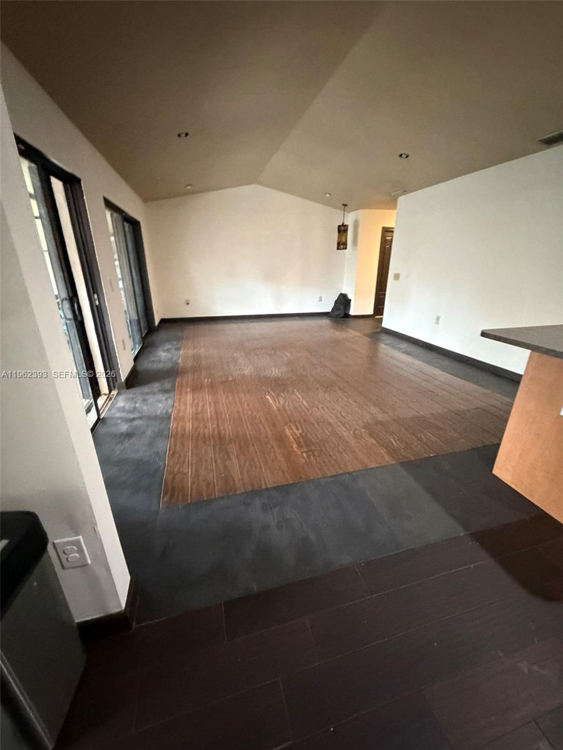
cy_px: 375
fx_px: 304
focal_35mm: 14
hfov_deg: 85.7
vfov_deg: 102.1
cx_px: 282
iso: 1000
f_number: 2.2
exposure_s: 1/40
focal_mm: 2.22
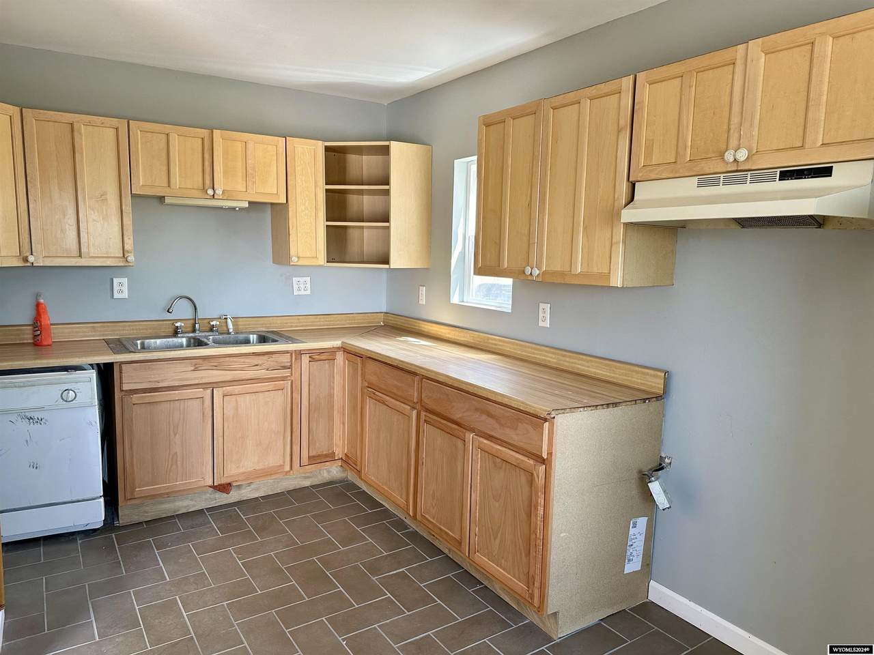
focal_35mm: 24
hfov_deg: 71.6
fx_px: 606
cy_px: 328
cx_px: 437
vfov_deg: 56.8
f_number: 1.78
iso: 160
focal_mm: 6.86
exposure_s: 1/121
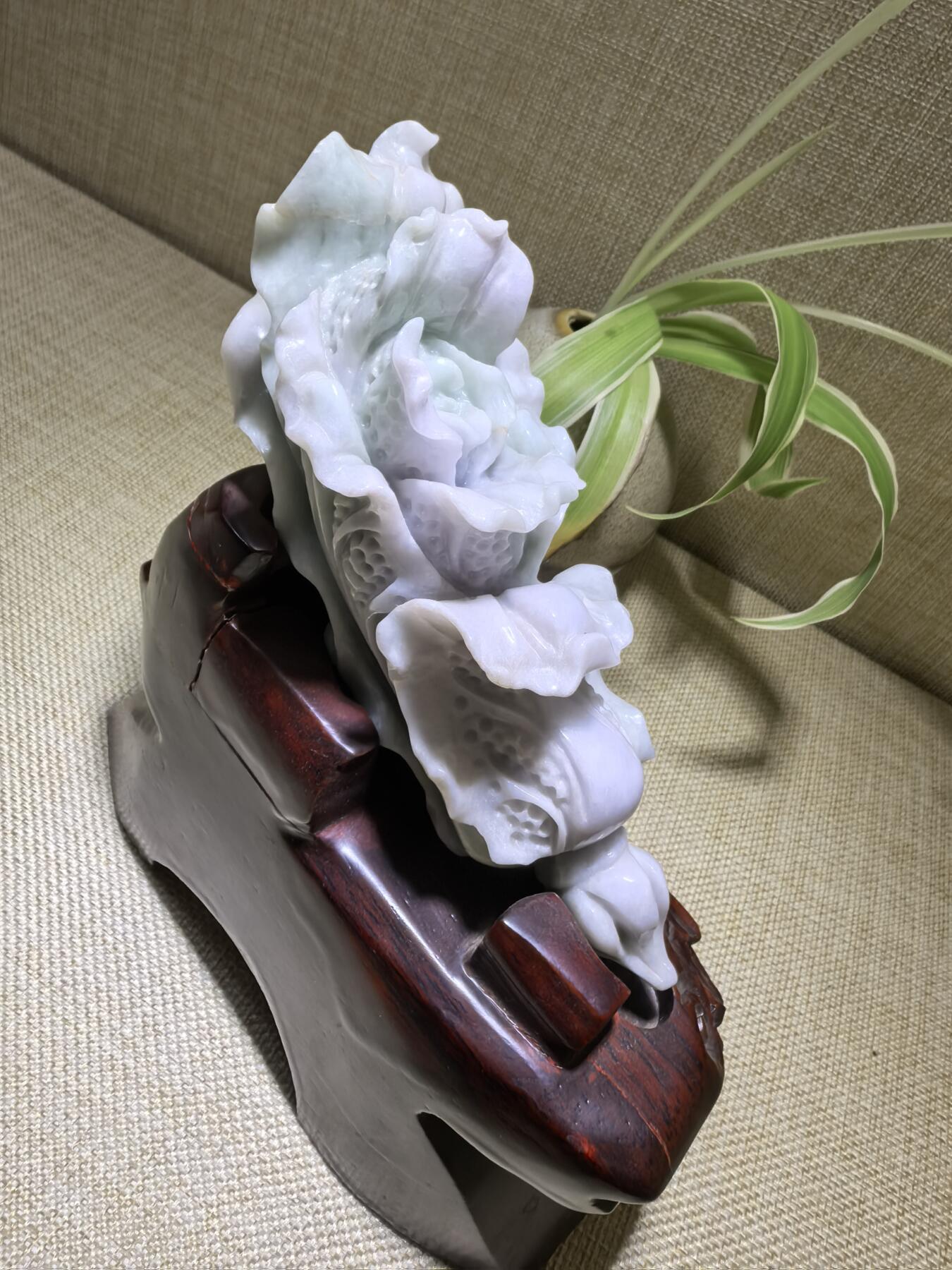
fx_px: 990
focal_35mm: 27
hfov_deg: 51.4
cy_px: 635
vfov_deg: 65.3
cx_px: 476
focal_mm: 1.95
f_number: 2.2
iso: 64
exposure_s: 1/100
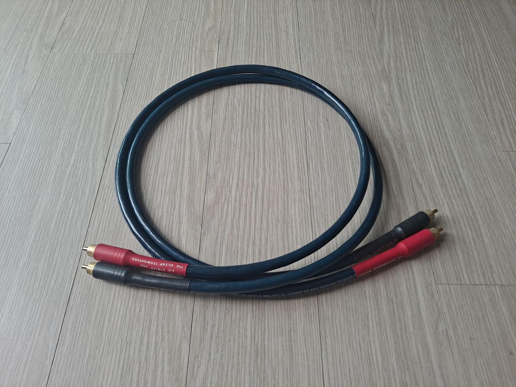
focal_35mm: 24
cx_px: 258
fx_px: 358
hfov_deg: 71.6
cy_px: 194
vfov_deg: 56.8
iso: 40
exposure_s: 1/120
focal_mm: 5.23
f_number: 1.8
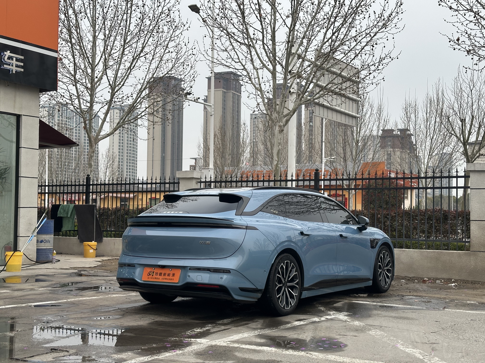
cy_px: 182
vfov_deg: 30.3
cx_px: 242
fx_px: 673
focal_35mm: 48
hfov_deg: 39.7
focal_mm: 6.86
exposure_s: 1/452
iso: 64
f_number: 1.78
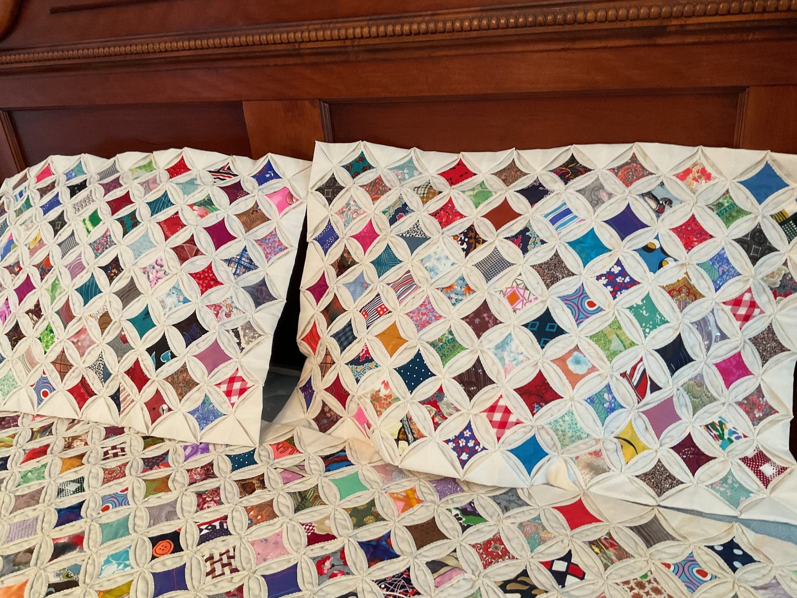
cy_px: 299
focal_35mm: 29
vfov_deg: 48.2
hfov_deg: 61.7
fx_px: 668
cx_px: 398
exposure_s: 1/60
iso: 160
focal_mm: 3
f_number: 1.8
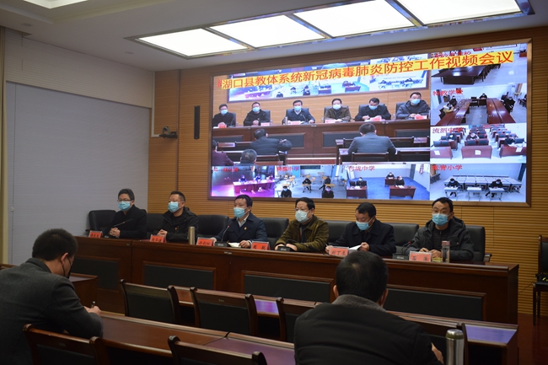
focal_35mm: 38
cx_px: 274
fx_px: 571
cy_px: 182
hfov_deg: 51.3
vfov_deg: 35.5
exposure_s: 1/60
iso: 400
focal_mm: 25
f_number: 4
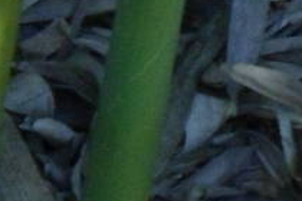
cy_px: 510
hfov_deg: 2.0
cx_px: 627
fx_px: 8648
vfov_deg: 1.3
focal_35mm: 1031
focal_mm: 22.5
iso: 200
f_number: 5.4
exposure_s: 1/45
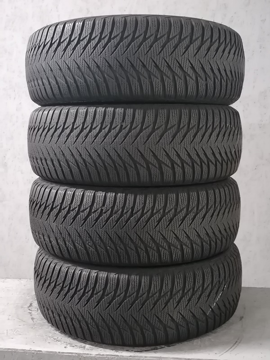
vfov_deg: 42.9
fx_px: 458
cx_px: 135
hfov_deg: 32.9
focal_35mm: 44
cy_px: 180
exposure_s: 1/25
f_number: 1.8
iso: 1000
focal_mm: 5.4
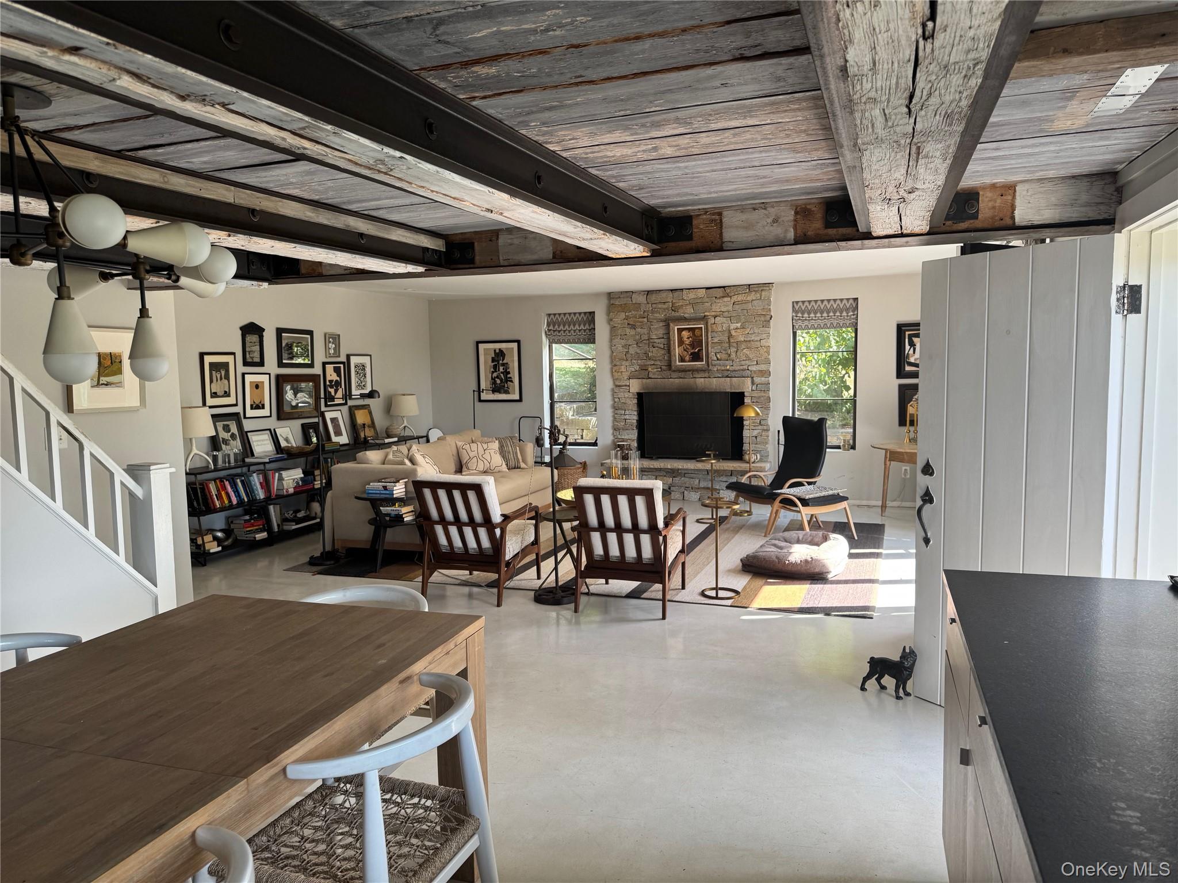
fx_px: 817
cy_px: 442
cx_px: 589
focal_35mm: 24
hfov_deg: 71.6
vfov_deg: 56.8
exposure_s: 1/121
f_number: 1.78
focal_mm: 6.76
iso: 80
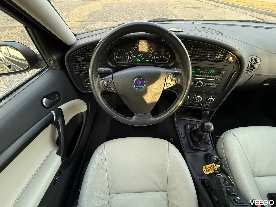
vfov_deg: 85.7
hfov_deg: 102.1
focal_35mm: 14
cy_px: 104
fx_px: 112
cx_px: 138
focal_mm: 2.22
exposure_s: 1/99
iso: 320
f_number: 2.2
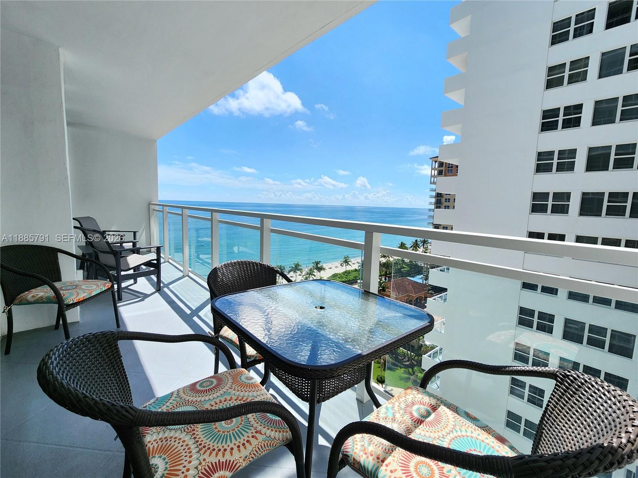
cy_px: 239
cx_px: 319
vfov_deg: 89.9
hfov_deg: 106.2
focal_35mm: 13
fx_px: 240
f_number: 2.2
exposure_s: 1/2500
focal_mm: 2.2
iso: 50
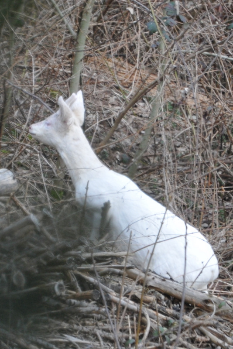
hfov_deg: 2.3
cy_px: 174
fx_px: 5820
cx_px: 116
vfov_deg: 3.4
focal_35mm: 600
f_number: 5.6
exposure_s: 1/320
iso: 640
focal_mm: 400
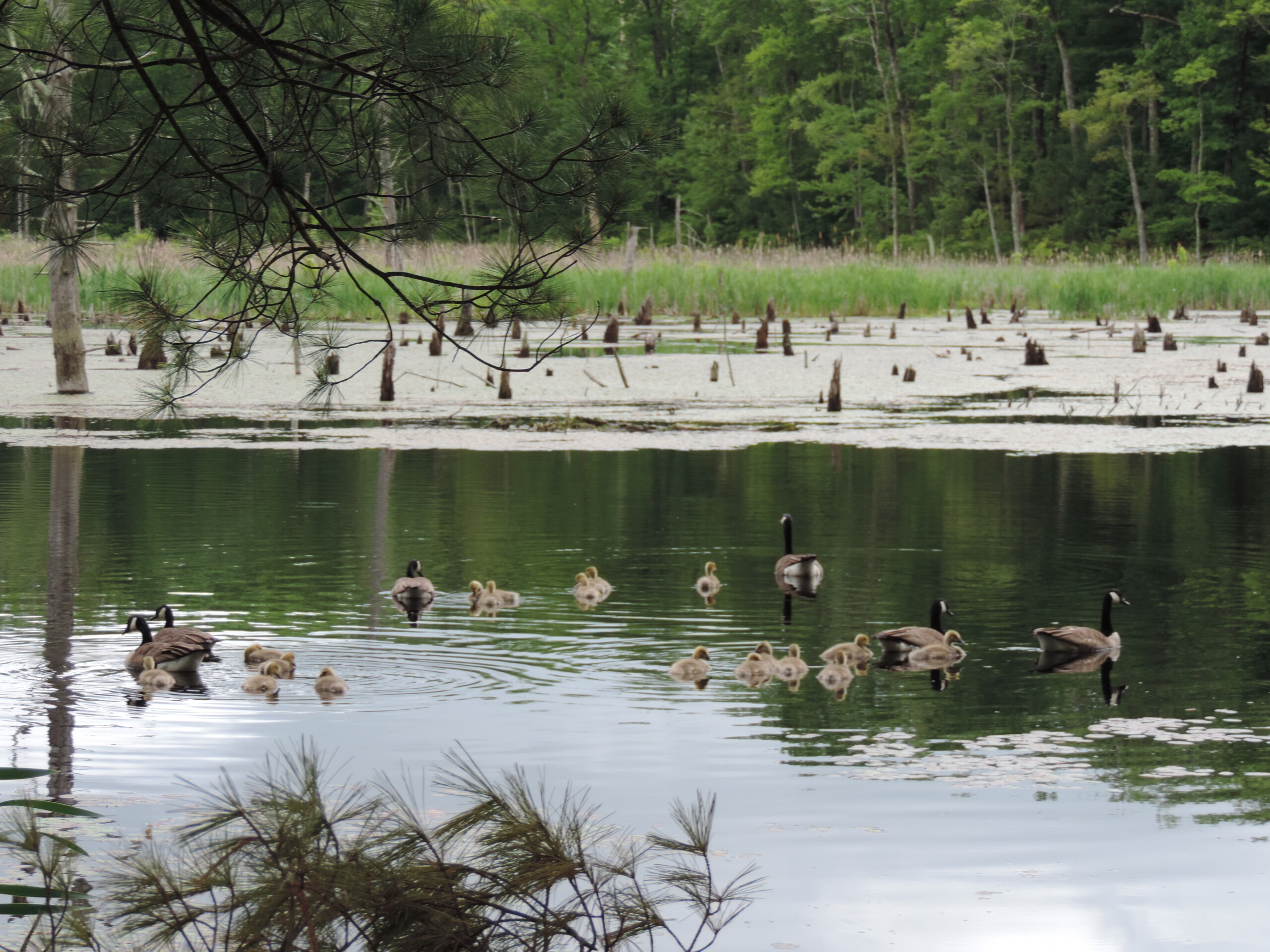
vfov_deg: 12.3
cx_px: 635
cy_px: 476
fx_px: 4403
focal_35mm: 120
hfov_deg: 16.4
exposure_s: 1/200
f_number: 4.2
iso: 80
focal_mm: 21.4
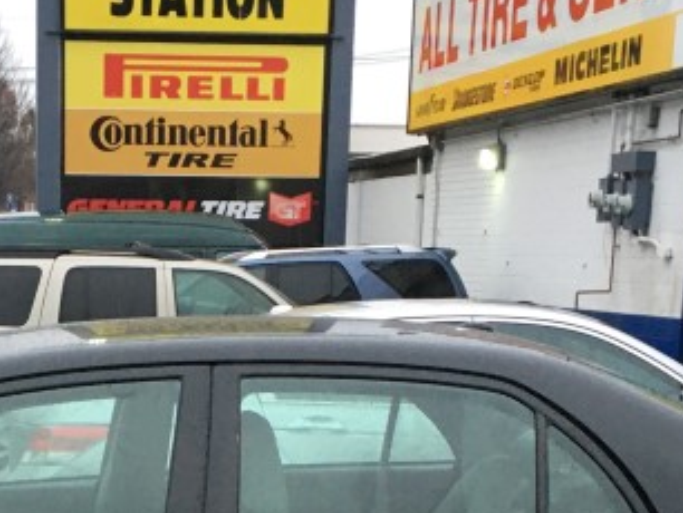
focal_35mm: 97
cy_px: 741
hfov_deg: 20.0
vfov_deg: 14.4
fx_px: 1915
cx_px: 125
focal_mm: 4.15
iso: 40
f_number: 2.2
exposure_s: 1/30
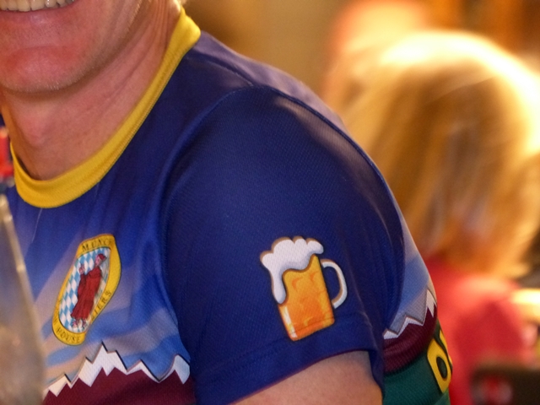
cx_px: 270
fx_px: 5600
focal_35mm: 359
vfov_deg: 4.1
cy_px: 202
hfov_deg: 5.5
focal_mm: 64.6
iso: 800
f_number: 2.8
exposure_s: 1/8
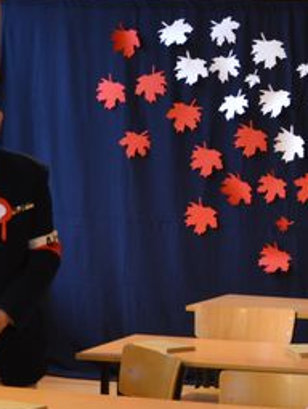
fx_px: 1263
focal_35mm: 107
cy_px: 192
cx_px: 369
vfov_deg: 18.4
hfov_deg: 13.5
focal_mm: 21
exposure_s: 1/40
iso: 400
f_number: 3.8
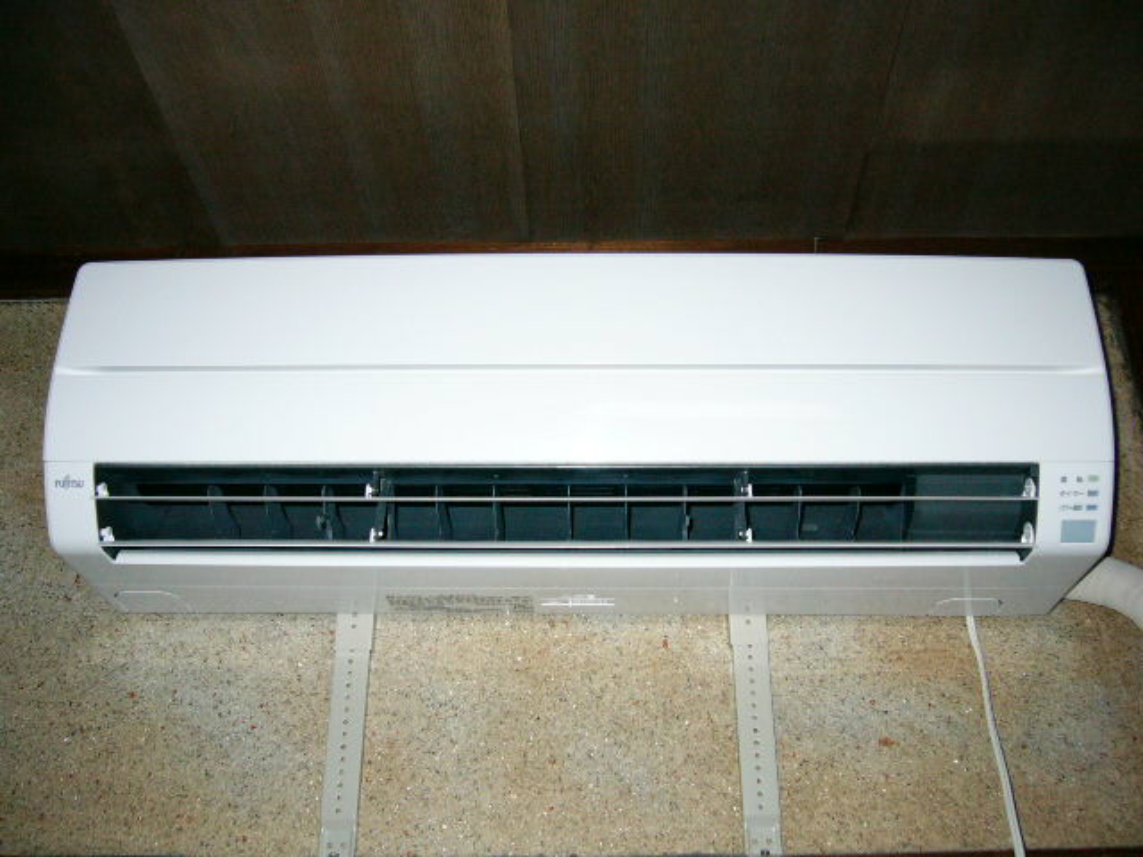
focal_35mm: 35
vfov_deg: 40.7
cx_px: 572
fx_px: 1156
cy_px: 428
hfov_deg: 52.6
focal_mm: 5.8
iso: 200
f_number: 2.8
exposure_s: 1/60
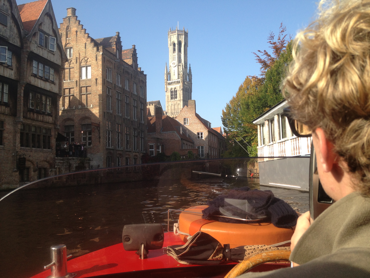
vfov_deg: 40.7
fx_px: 374
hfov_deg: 52.6
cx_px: 185
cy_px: 139
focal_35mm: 35
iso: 50
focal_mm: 4.28
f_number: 2.4
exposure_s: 1/876
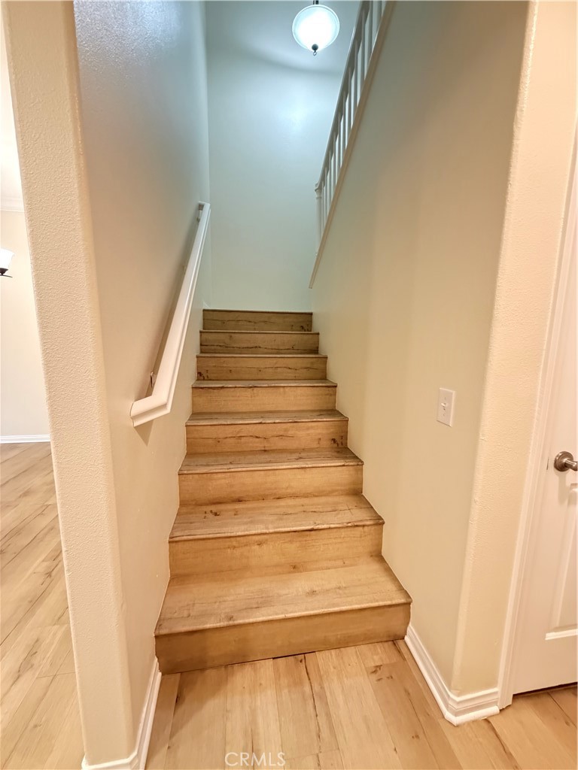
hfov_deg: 85.7
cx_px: 289
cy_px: 385
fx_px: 312
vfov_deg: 102.1
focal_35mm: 14
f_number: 2.2
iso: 1250
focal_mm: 2.22
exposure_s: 1/30
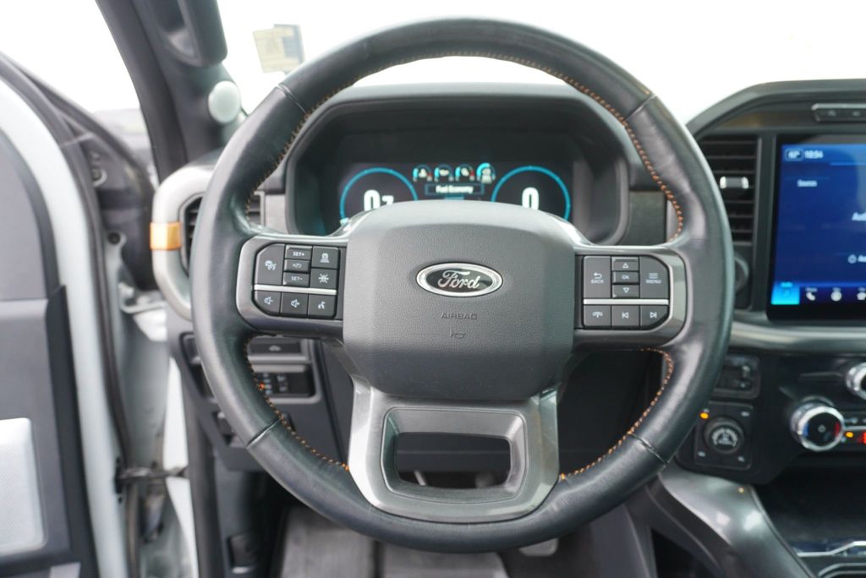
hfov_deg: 73.7
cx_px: 433
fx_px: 578
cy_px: 289
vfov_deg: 53.2
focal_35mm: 24
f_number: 4
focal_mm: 16
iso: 320
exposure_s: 1/60
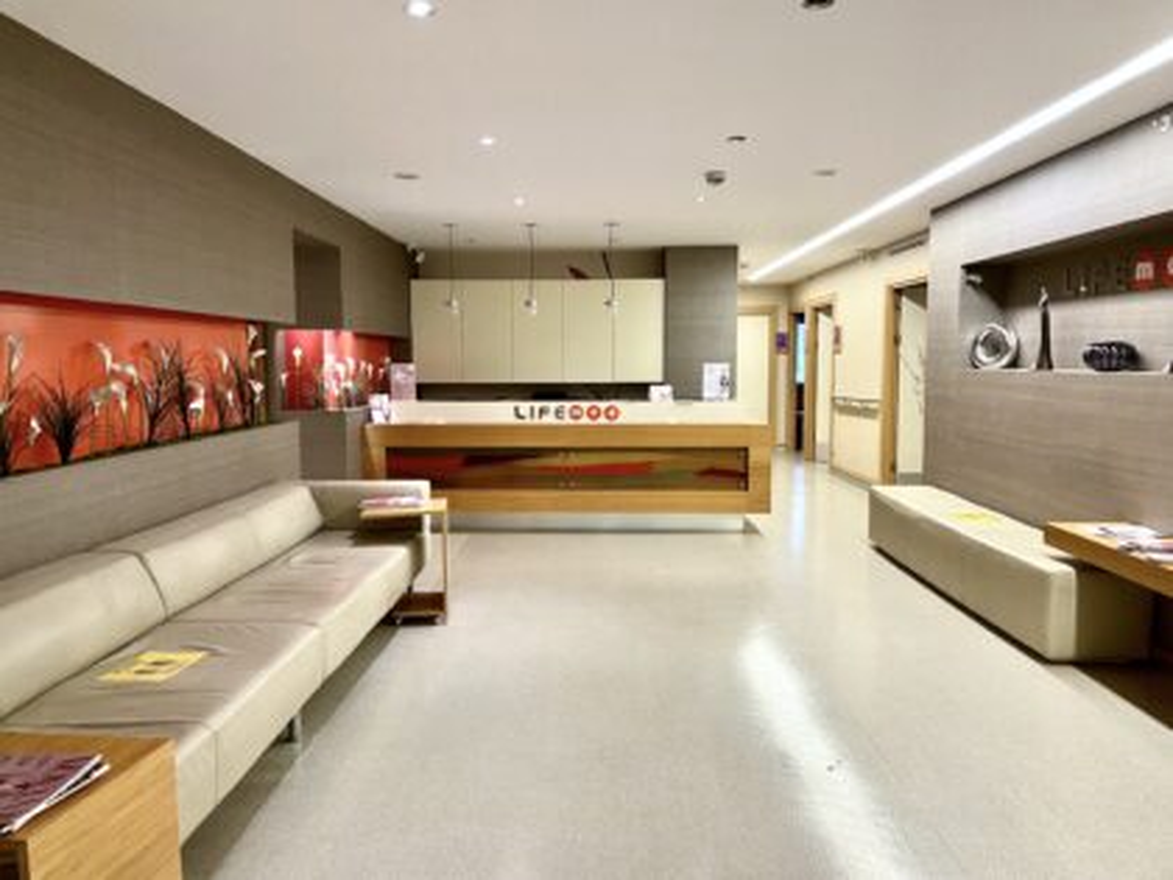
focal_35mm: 26
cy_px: 440
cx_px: 586
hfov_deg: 67.3
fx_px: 881
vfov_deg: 53.1
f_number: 1.6
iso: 125
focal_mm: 4.2
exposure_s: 1/50
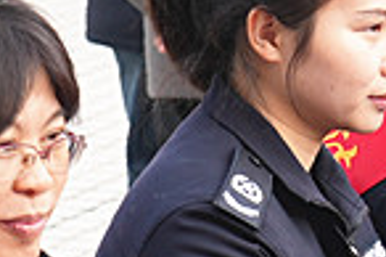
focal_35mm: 384
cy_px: 364
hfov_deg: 5.3
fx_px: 4113
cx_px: 531
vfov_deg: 3.6
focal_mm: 56
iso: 160
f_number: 5
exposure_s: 1/160
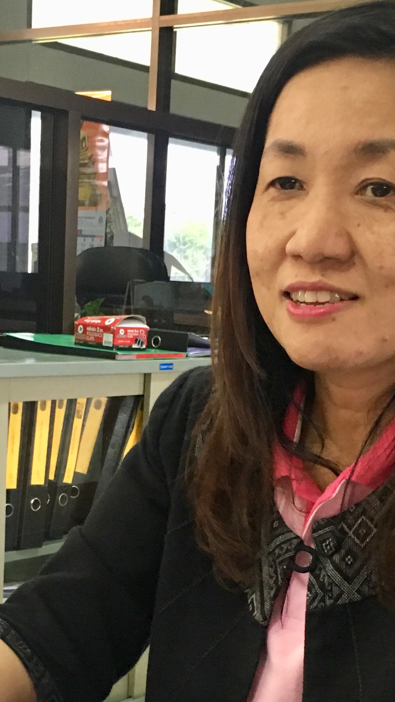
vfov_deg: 31.2
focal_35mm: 66
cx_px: 190
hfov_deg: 18.3
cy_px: 542
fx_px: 1229
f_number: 2.2
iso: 200
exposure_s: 1/33
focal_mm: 4.15
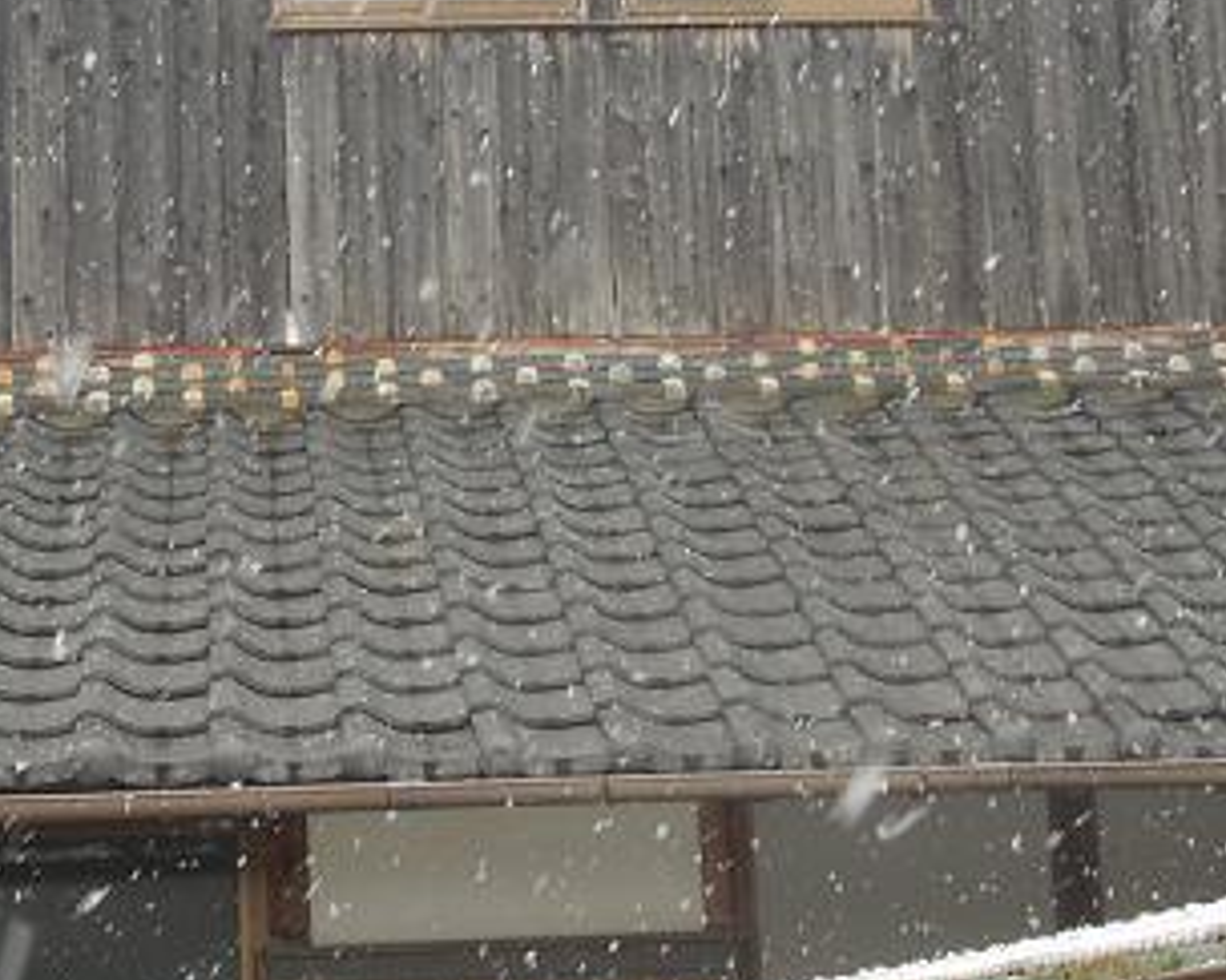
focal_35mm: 104
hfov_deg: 18.5
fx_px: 3772
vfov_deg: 14.7
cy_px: 224
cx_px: 589
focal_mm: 7
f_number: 3.8
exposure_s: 1/160
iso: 160
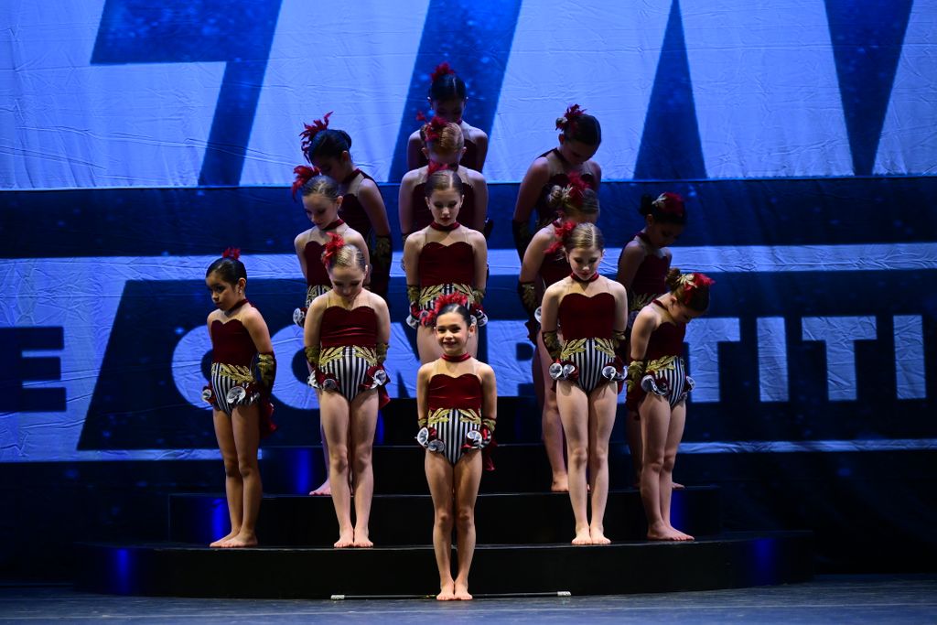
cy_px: 312
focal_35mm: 160
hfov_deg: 12.8
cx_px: 468
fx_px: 4165
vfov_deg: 8.6
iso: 3200
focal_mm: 160
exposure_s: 1/800
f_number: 2.8
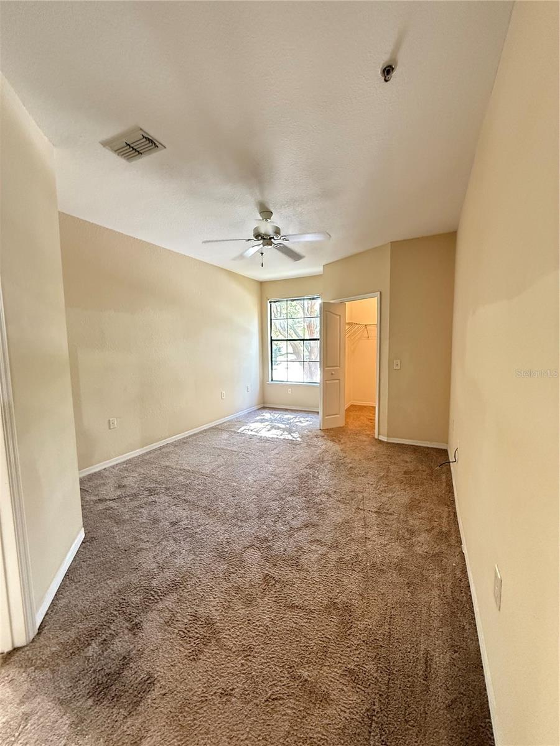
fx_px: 302
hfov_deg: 85.7
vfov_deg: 102.1
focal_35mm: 14
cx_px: 280
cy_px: 373
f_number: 2.2
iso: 800
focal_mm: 2.22
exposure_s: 1/60
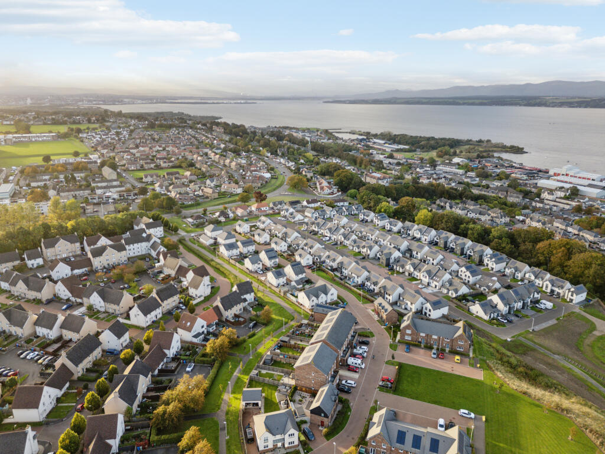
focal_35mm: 24
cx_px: 302
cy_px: 227
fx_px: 419
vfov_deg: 56.8
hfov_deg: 71.6
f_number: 1.7
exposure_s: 1/25
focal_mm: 6.7
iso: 110
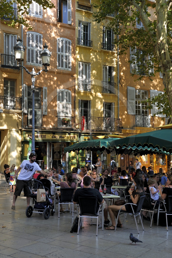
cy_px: 129
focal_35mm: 40
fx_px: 287
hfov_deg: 33.4
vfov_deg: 48.5
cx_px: 86
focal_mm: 40
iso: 200
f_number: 6.3
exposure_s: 1/125
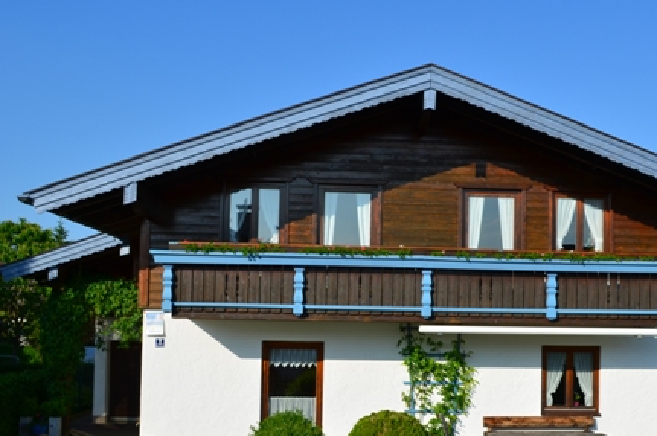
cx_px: 412
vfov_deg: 27.3
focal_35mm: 49
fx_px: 893
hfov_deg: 40.1
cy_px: 271
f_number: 11
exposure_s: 1/160
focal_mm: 22
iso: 100
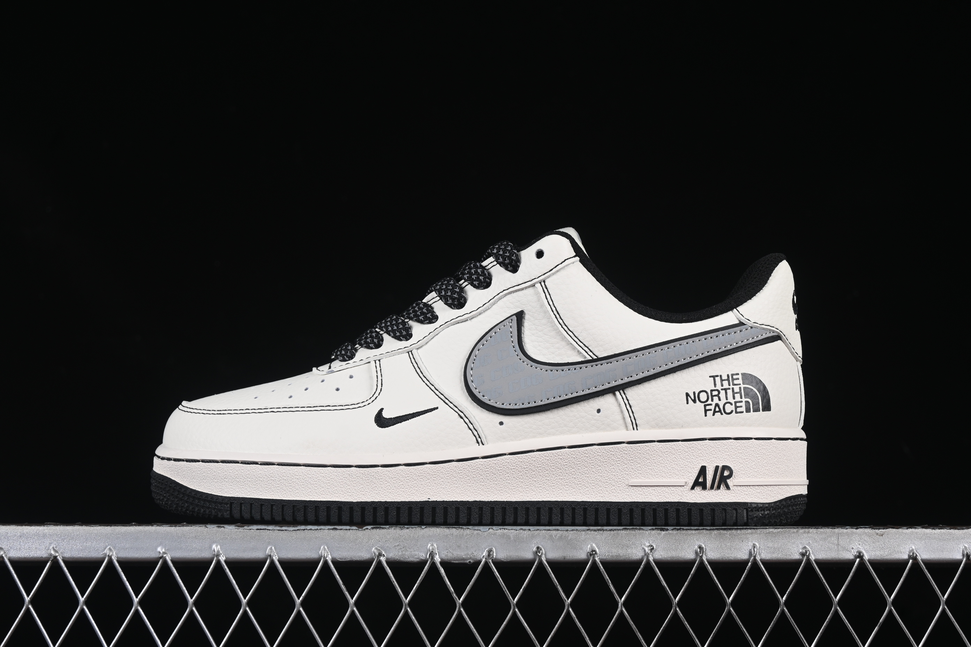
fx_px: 2023
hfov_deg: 27.0
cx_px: 486
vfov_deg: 18.2
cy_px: 324
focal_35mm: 75
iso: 160
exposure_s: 1/80
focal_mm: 50
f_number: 8
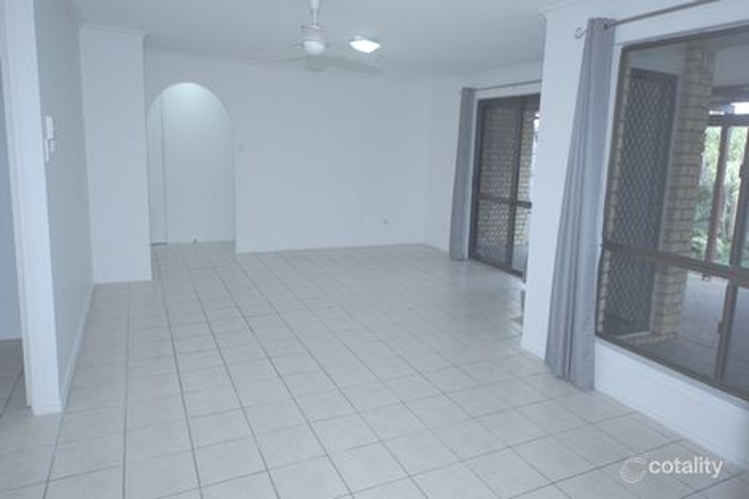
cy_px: 250
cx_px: 374
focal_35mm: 24
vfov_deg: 53.1
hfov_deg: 73.8
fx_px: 499
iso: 400
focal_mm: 16
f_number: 5.6
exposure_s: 1/60
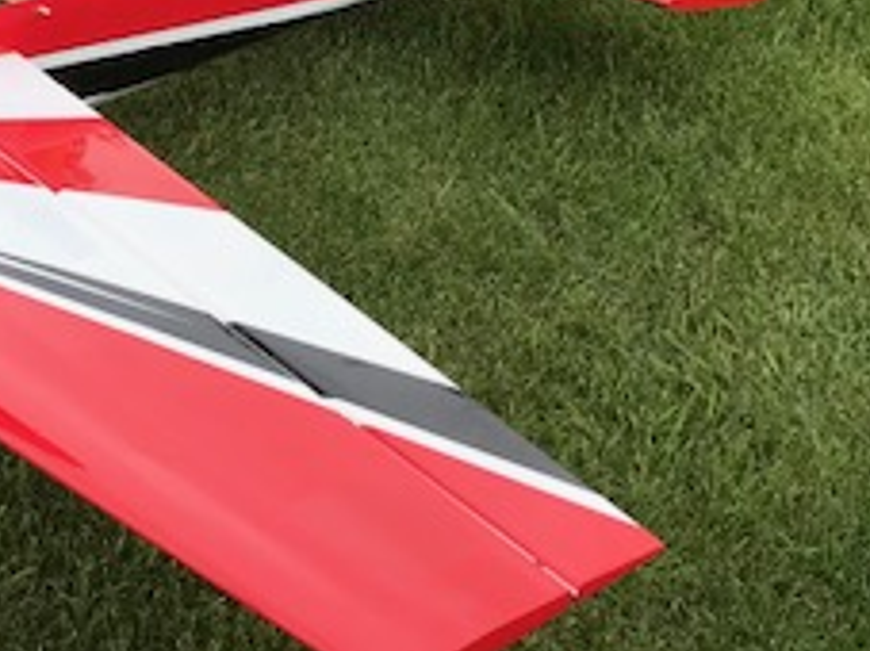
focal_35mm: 79
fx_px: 1984
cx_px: 31
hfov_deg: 23.8
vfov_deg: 18.3
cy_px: 38
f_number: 1.8
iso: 20
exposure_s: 1/541
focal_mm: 3.99
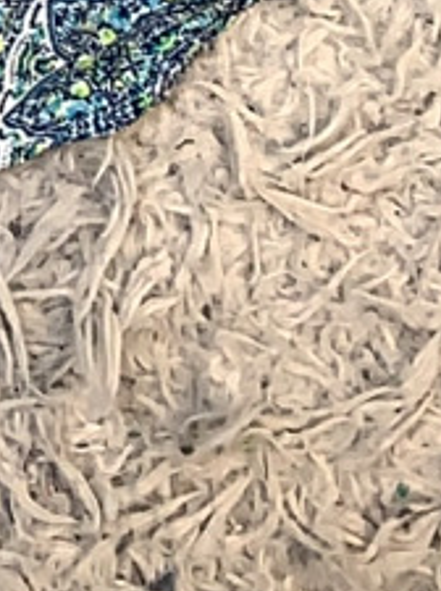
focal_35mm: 125
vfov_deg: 12.8
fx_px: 2129
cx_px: -331
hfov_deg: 11.1
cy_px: -749
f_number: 1.8
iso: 40
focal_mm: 4.25
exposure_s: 1/100
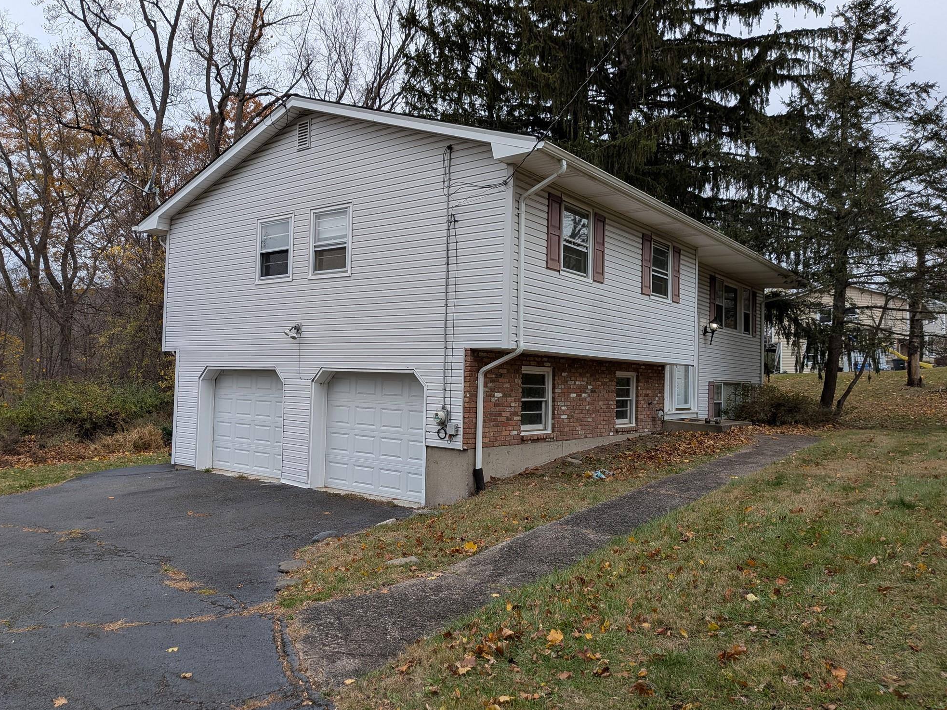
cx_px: 467
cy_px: 358
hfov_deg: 69.4
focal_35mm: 25
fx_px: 684
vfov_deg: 54.9
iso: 25
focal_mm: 4.53
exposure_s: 1/223
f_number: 1.7
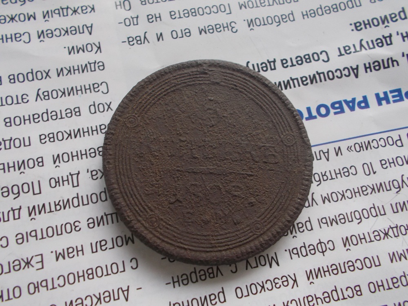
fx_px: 354
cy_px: 153
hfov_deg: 60.0
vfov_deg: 46.8
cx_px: 204
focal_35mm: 30
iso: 200
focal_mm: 5.3
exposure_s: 1/20
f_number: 3.4
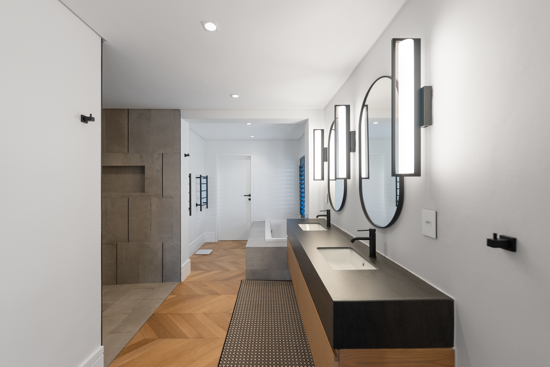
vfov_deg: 81.3
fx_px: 214
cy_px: 184
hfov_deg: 104.2
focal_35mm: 14
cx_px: 275
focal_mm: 14
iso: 320
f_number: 3.5
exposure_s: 1/60
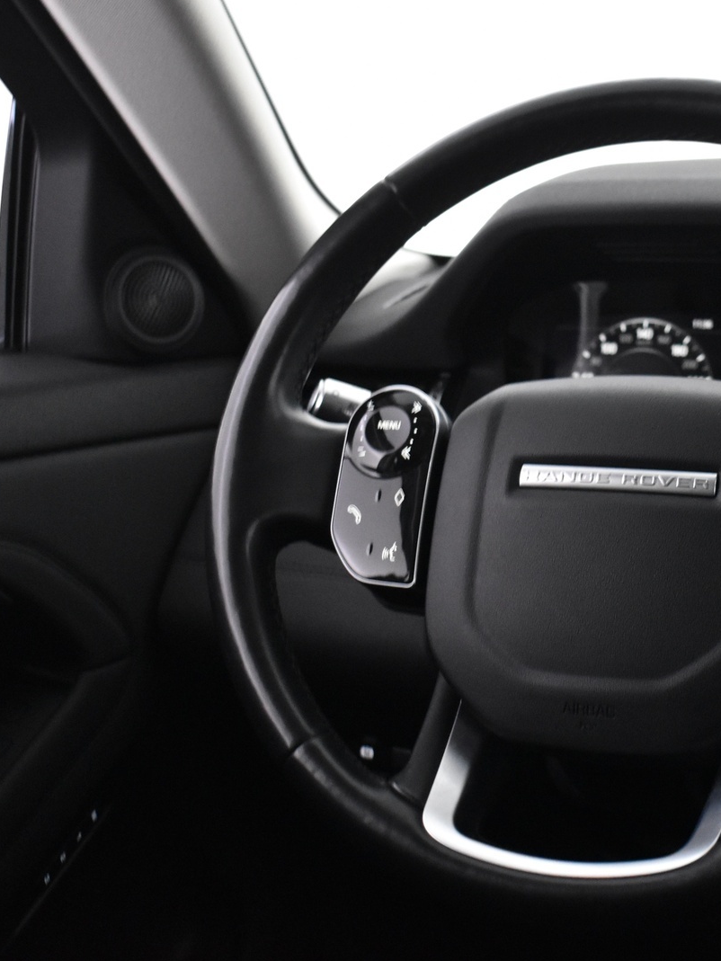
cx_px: 610
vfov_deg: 28.7
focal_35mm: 68
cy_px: 479
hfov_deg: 21.3
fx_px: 1881
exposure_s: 1/40
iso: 3200
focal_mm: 31
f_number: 4.2
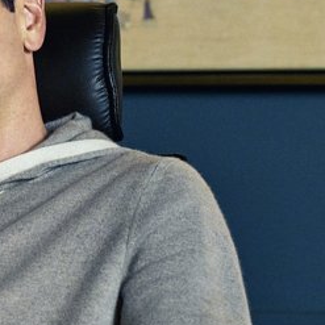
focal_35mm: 254
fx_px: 2698
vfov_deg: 6.9
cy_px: 147
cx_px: -151
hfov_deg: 6.8
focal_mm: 91
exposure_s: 1/100
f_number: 4
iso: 5000
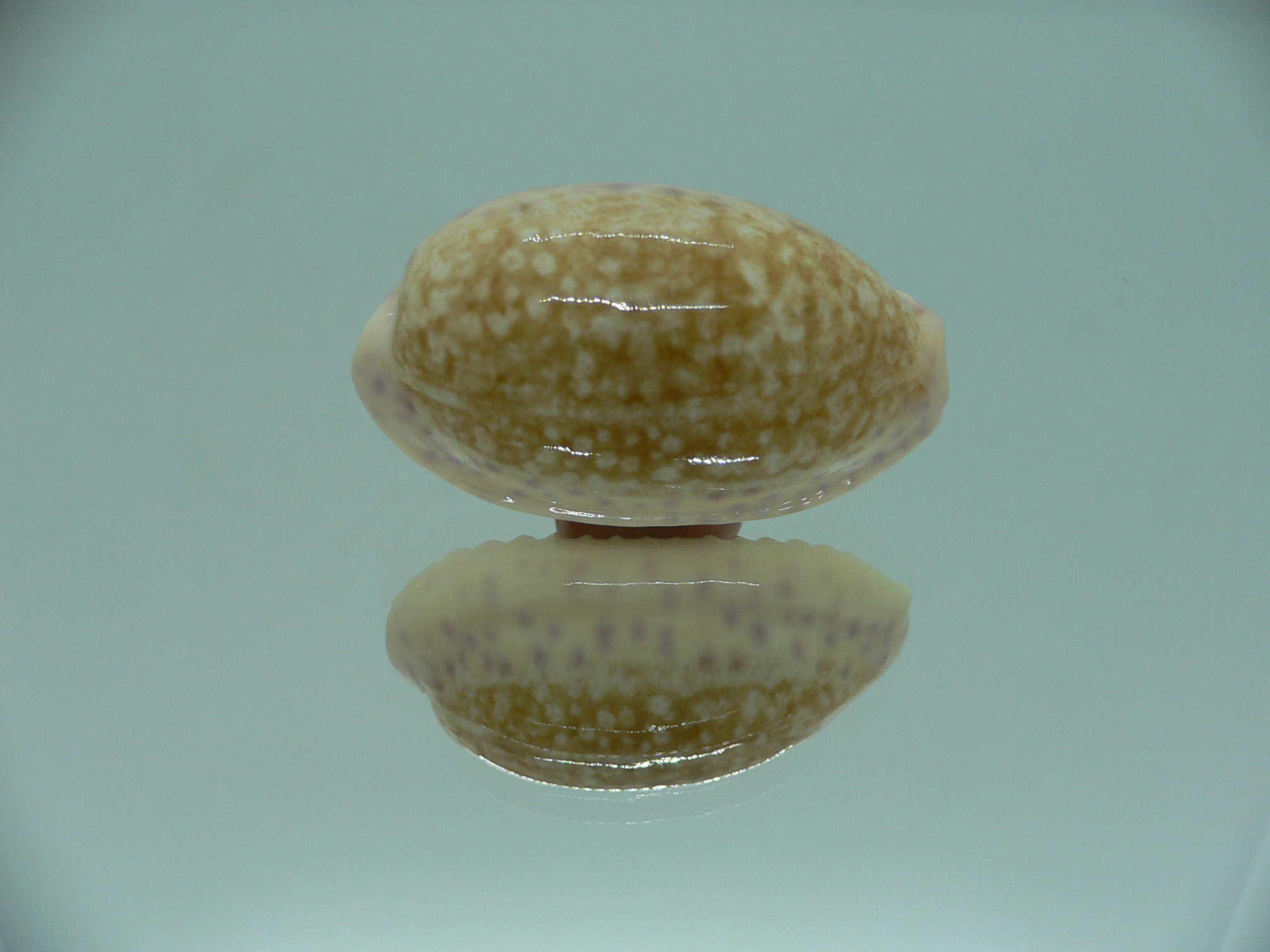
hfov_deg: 52.6
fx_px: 1284
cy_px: 476
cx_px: 635
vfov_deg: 40.7
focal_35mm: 35
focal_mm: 4.6
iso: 80
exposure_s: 1/60
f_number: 2.8
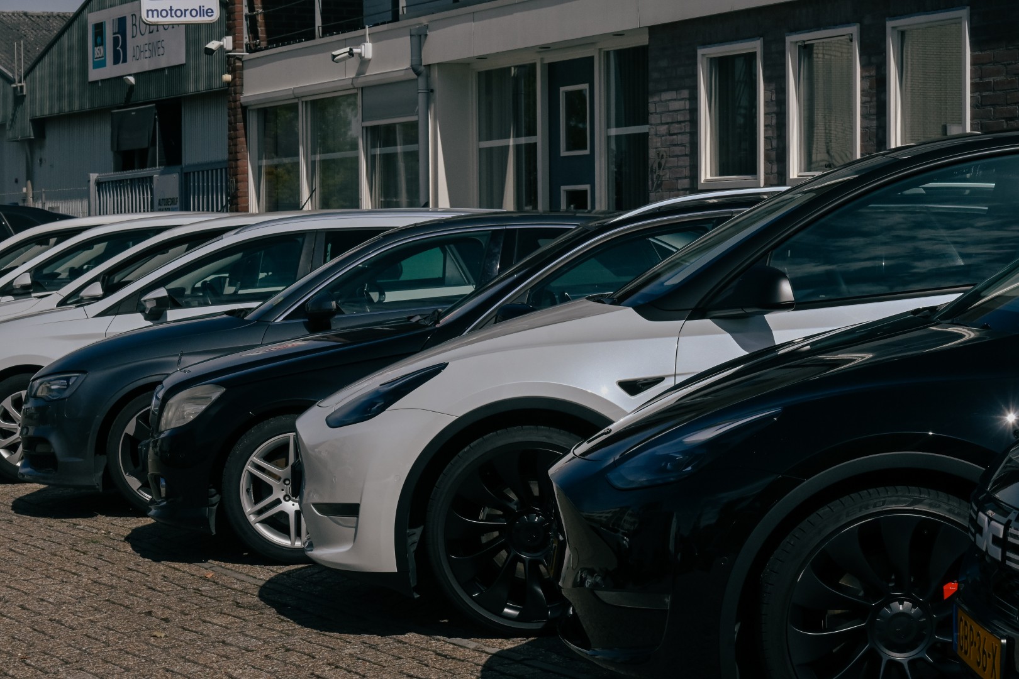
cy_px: 340
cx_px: 510
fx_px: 2632
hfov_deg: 21.9
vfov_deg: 14.7
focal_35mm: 93
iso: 1000
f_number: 16
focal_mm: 62
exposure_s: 1/4000
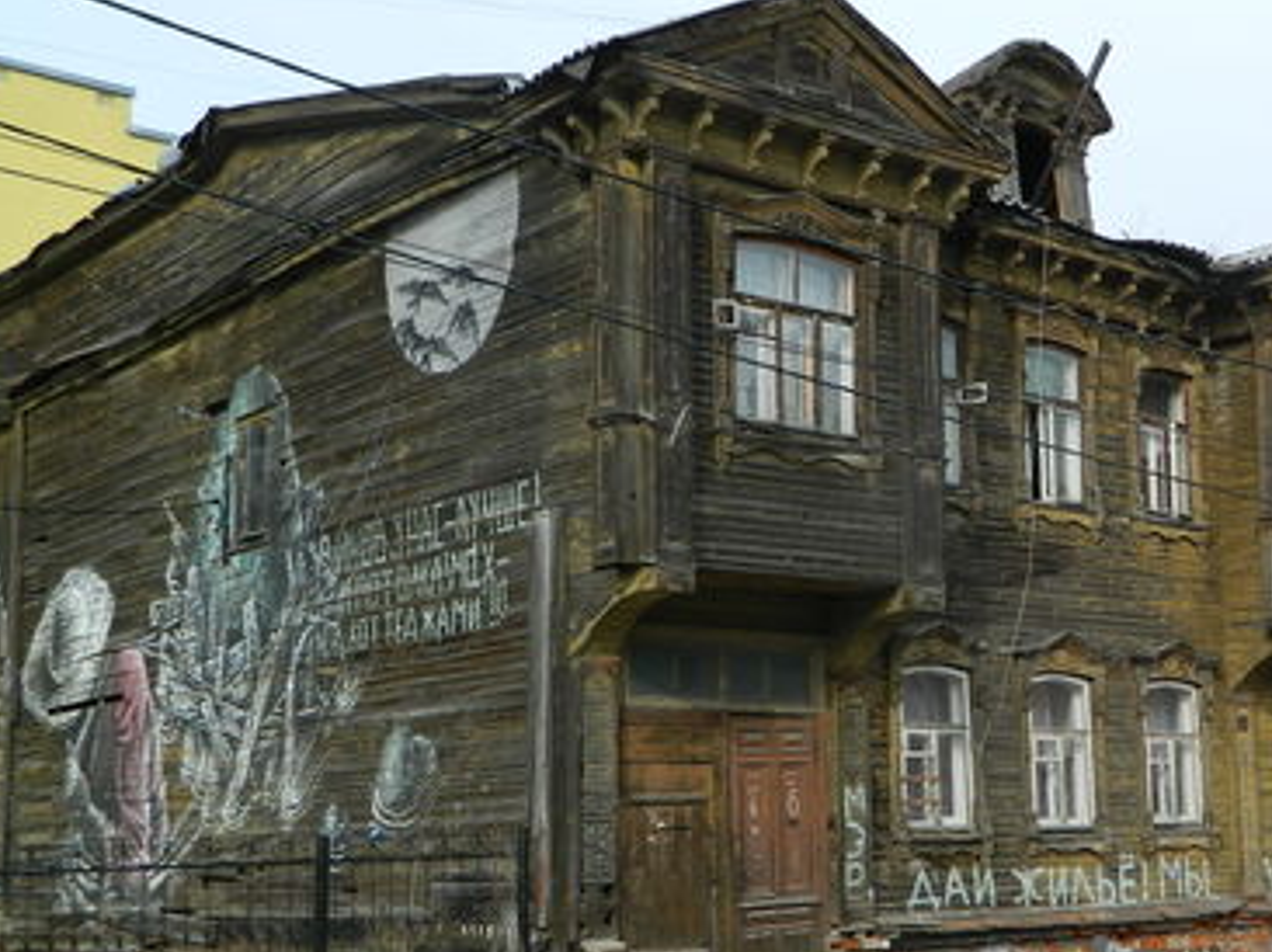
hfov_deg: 34.2
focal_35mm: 55
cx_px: 968
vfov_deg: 26.5
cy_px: 544
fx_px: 2020
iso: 80
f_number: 3.3
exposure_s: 1/400
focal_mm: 6.2
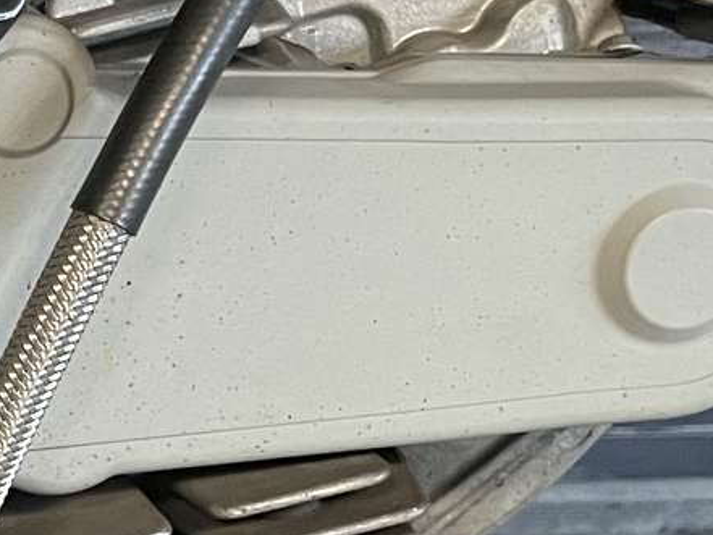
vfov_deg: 12.5
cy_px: 369
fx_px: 2431
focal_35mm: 118
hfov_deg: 14.5
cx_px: -590
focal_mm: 4.2
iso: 320
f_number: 1.6
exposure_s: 1/60
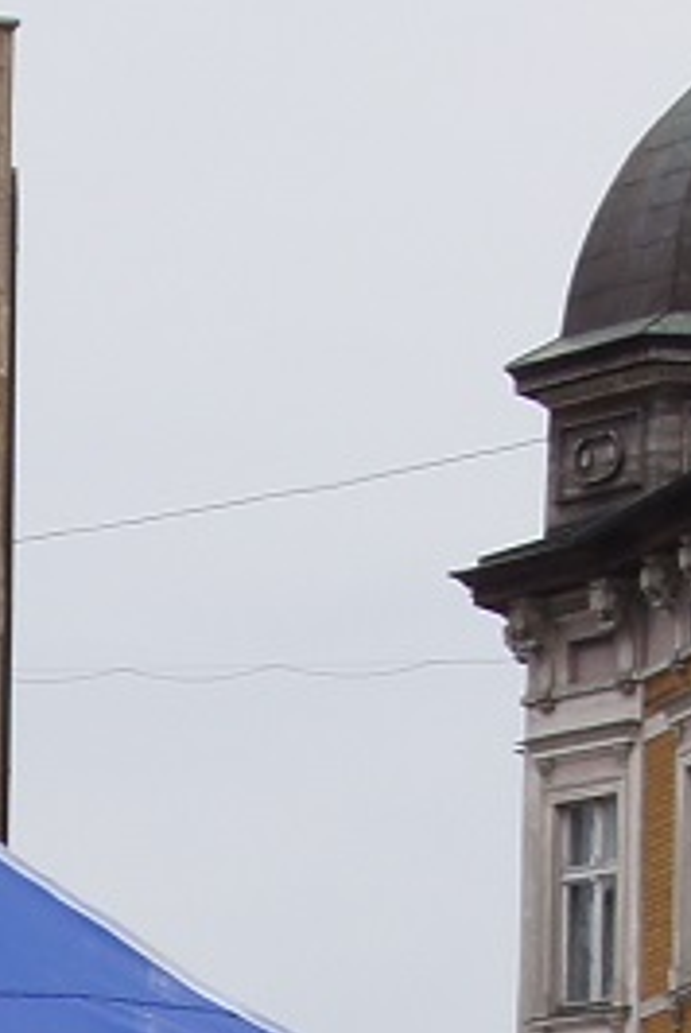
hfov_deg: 4.2
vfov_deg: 6.1
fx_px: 9304
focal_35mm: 324
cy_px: 2212
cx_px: -159
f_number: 13
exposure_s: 1/80
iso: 100
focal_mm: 30
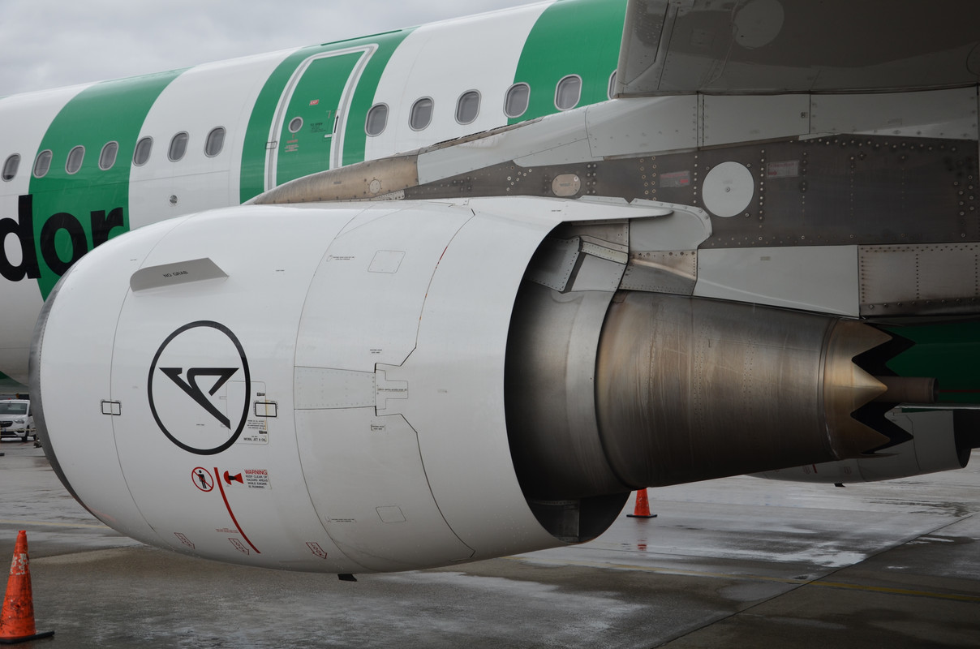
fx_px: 1222
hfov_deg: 43.7
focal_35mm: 45
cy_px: 324
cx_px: 490
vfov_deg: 29.7
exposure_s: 1/200
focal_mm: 30
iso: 160
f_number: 7.1
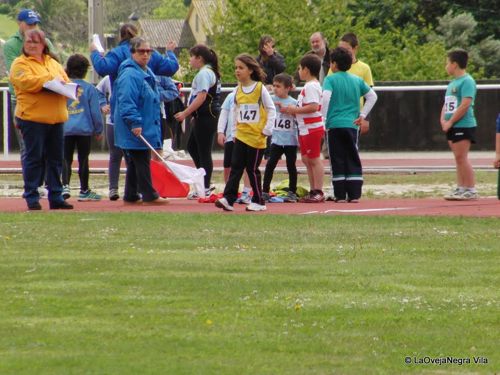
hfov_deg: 3.8
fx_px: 7511
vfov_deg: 2.9
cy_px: 188
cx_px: 250
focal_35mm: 520
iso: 100
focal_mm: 92
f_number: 4.5
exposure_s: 1/500
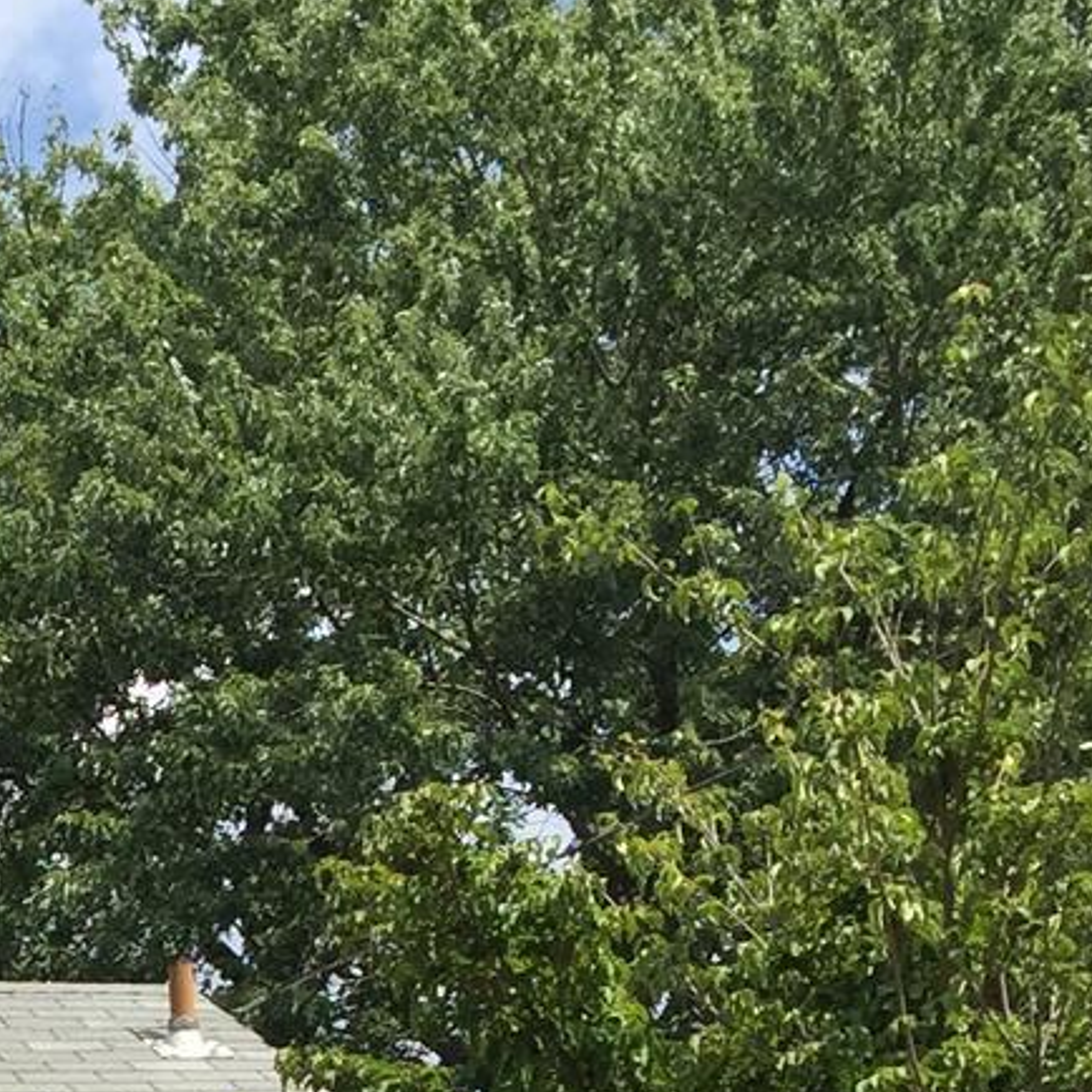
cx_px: -994
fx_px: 4319
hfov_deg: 12.8
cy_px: 1890
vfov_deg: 13.2
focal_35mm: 121
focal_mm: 4.15
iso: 32
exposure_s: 1/1799
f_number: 2.2
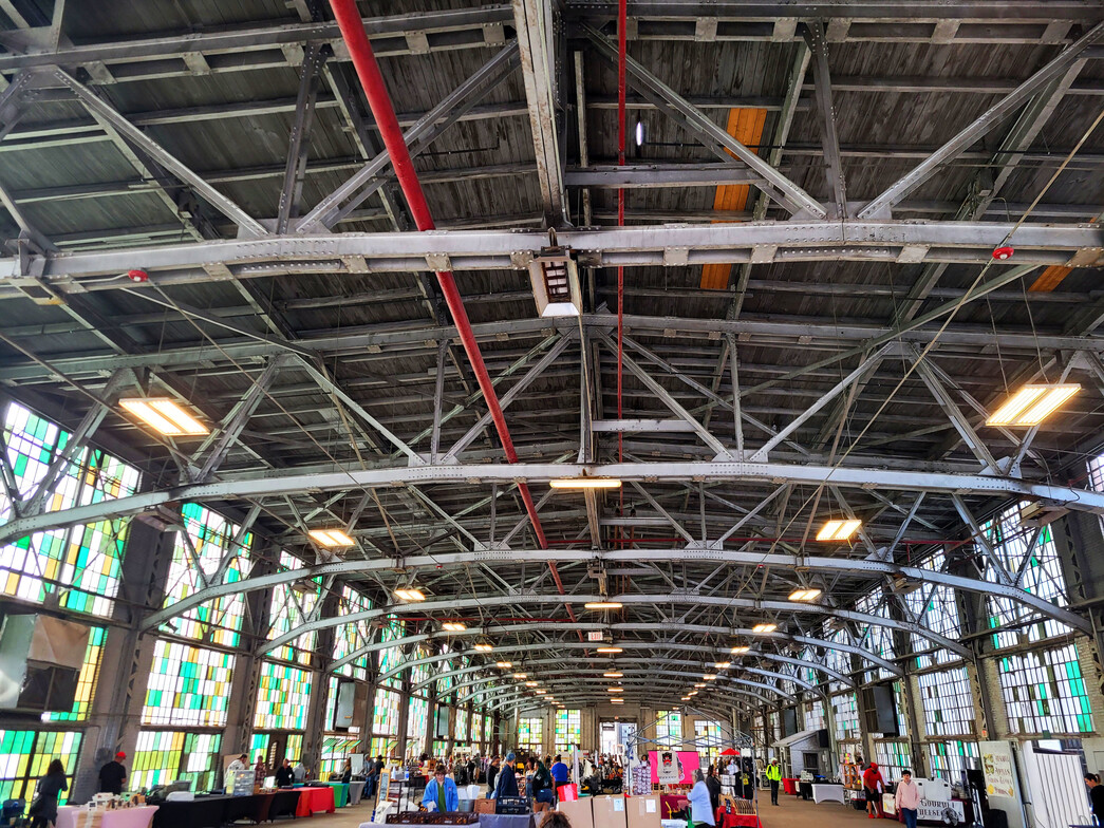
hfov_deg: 67.3
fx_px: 829
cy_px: 414
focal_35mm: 26
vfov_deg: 53.1
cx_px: 552
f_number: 1.8
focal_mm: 5.4
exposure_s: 1/120
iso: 100
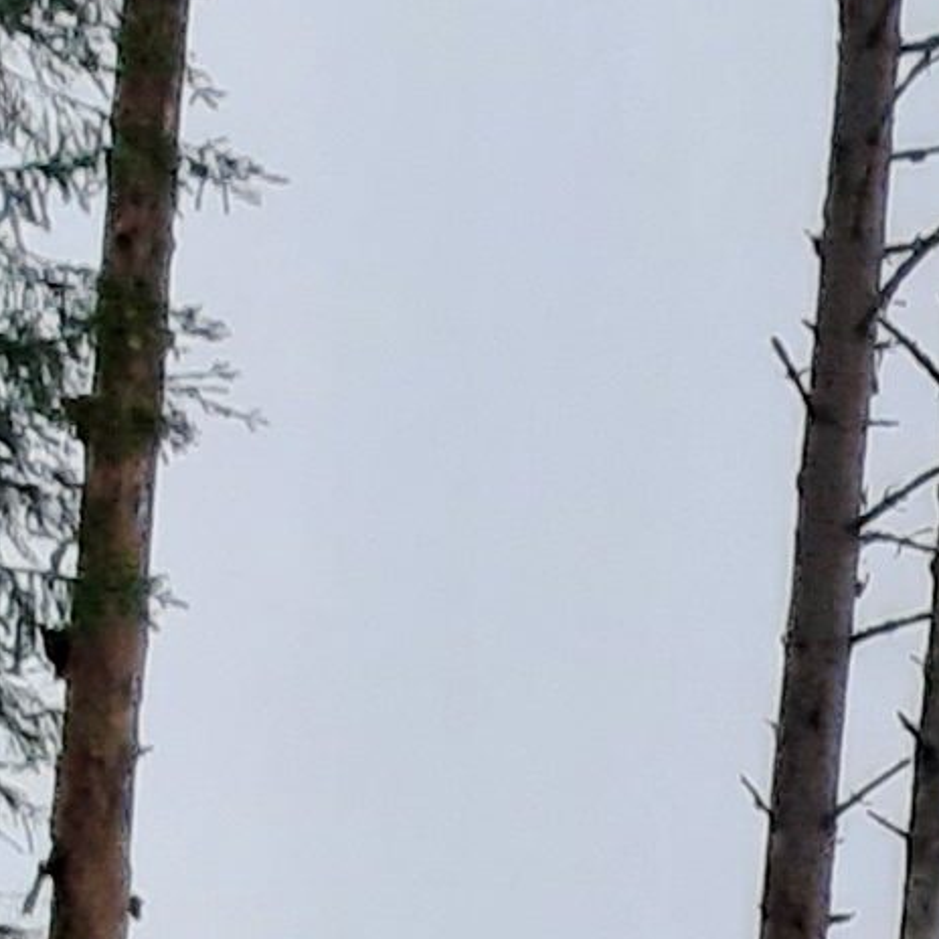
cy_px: 1967
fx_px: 6077
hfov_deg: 7.2
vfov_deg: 8.3
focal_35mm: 198
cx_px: 3424
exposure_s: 1/148
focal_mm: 3.92
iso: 40
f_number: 1.7
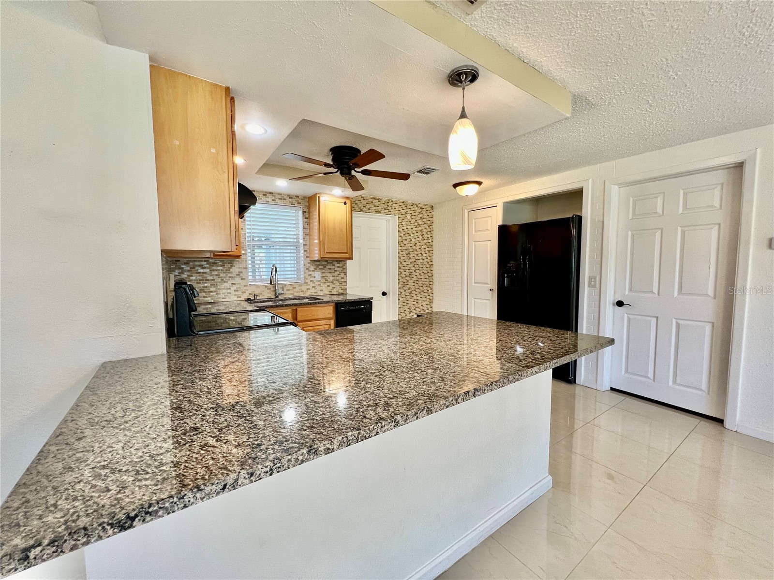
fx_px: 291
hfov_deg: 106.2
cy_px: 290
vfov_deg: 89.9
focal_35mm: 13
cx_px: 387
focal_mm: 1.57
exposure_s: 1/60
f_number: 1.8
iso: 160
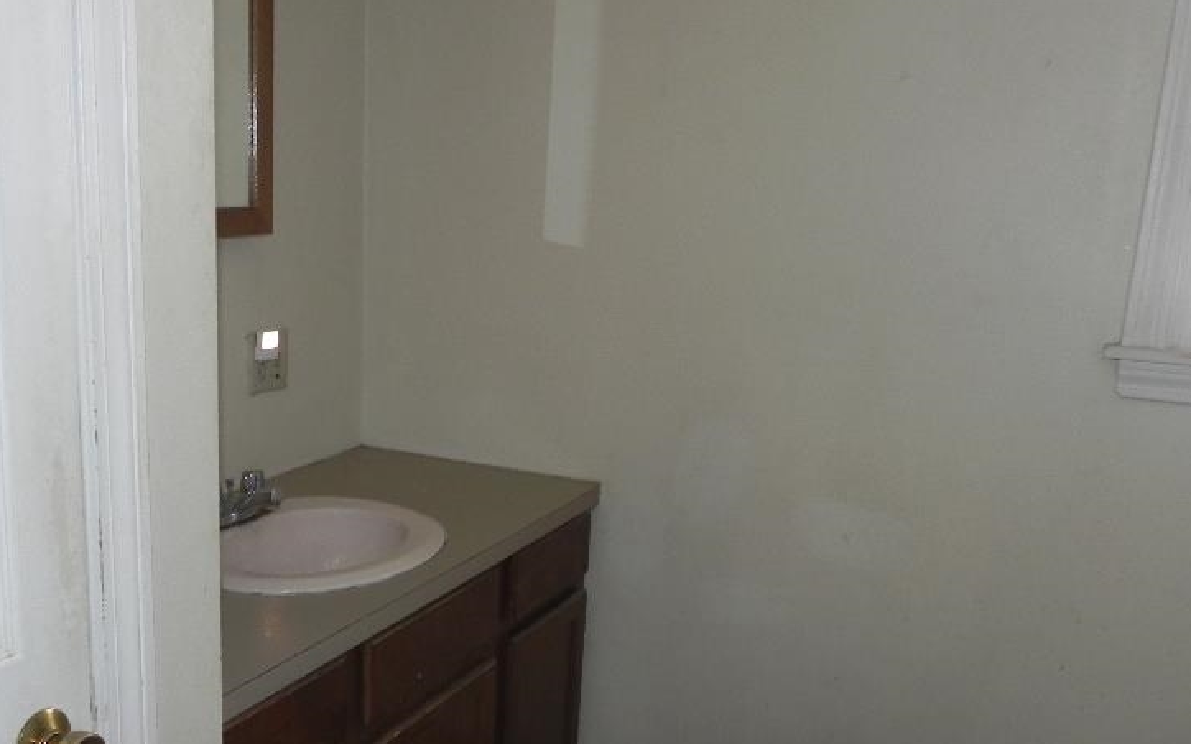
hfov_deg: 50.2
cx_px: 492
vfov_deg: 32.5
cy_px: 492
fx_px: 1265
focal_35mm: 39
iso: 200
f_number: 2.8
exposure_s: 1/30
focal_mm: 4.6
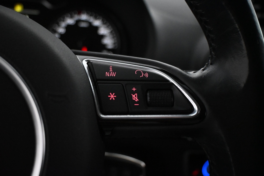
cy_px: 88
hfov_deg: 55.1
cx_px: 132
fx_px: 253
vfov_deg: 38.4
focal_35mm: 34
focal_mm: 23
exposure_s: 1/125
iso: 8000
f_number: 4.2
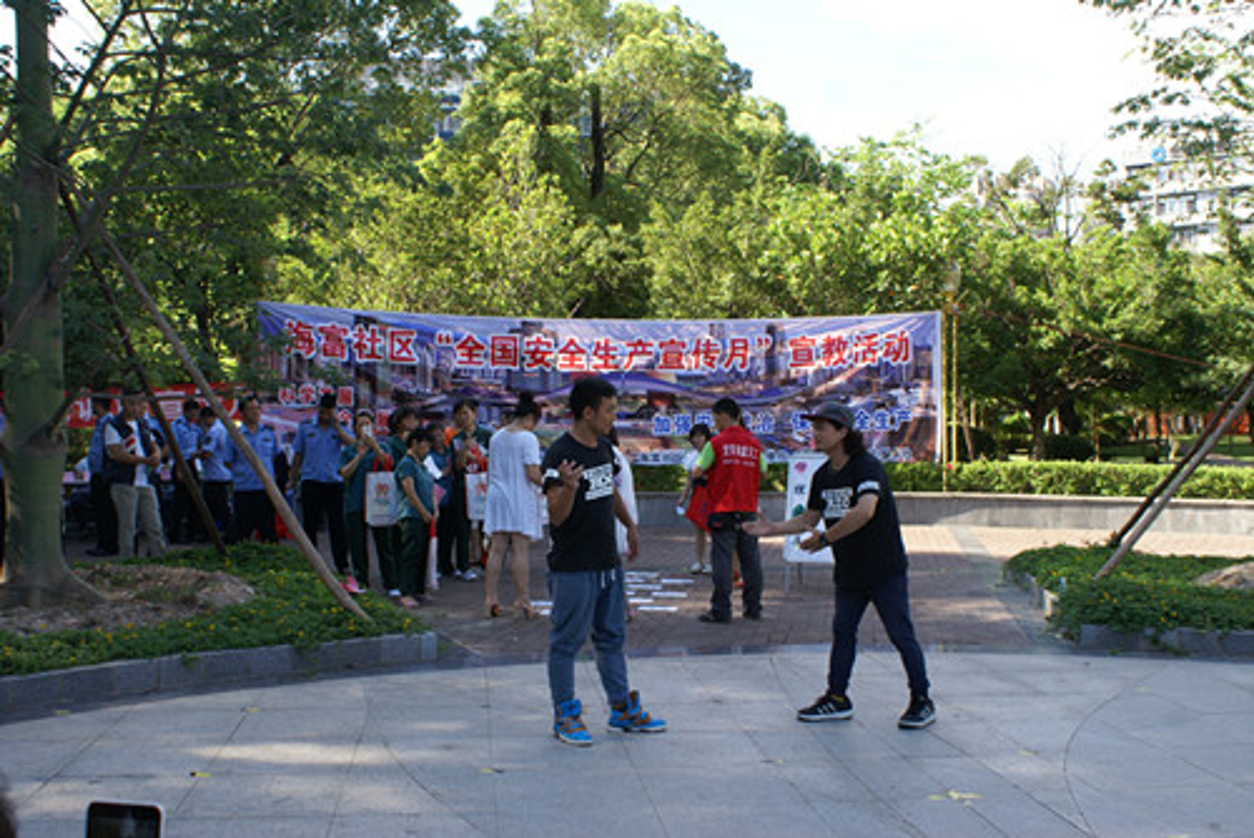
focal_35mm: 36
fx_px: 1255
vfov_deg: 36.9
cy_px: 419
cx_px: 627
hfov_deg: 53.1
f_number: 8
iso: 100
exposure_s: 1/60
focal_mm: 24
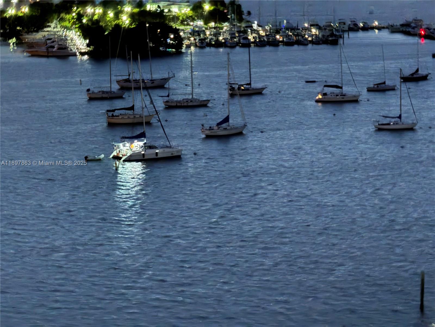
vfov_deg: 12.3
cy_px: 164
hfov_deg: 16.4
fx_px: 1508
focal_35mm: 120
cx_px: 218
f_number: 2.8
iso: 2000
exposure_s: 1/4
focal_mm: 15.66
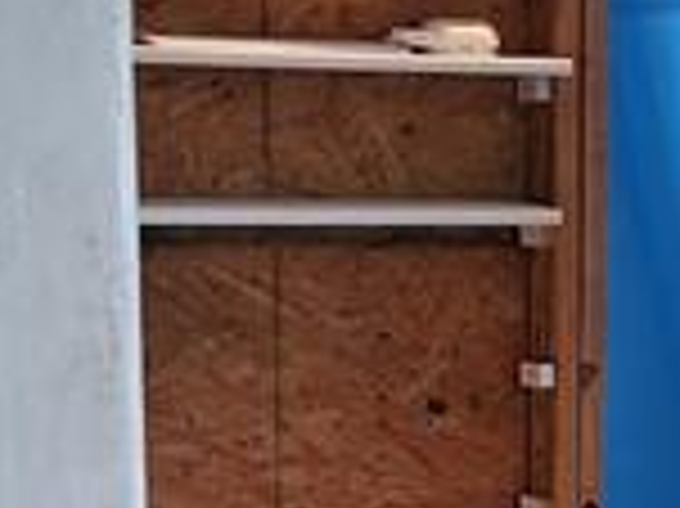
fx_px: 2591
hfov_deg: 14.5
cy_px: 620
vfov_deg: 11.0
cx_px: 824
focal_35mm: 132
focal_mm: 3.98
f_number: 1.8
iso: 320
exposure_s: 1/60
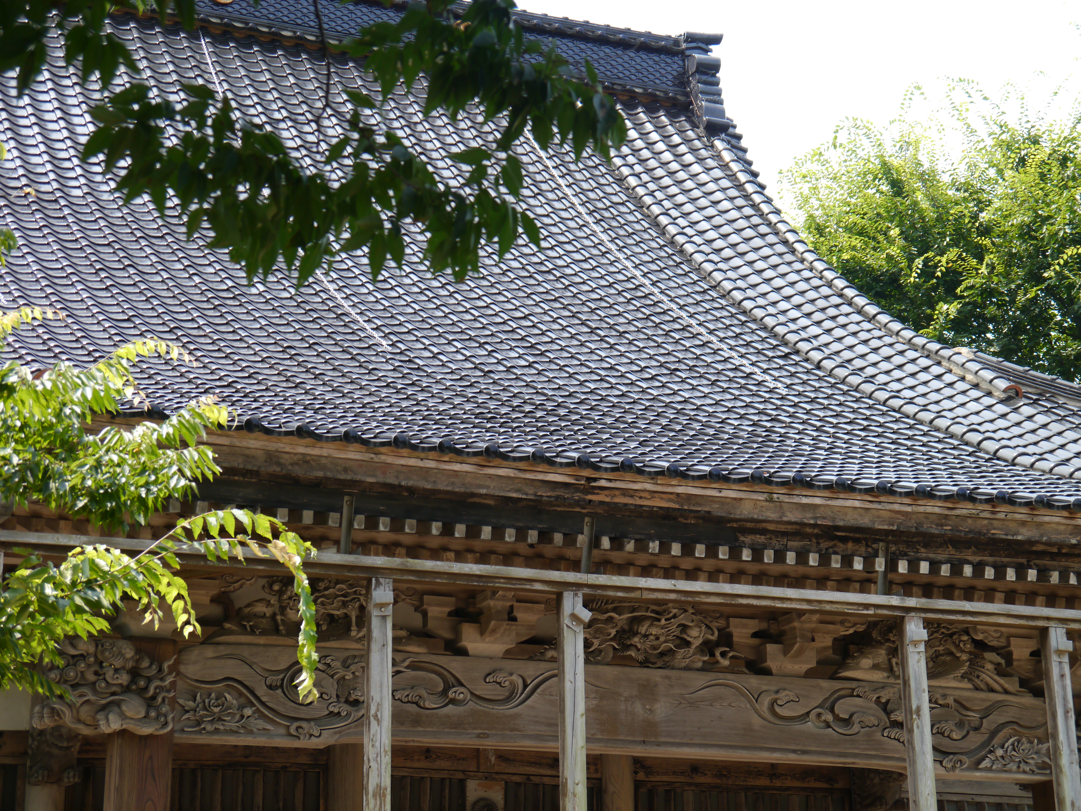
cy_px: 406
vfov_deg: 17.6
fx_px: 2624
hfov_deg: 23.3
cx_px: 540
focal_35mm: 84
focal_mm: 42
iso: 160
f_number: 6.3
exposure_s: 1/160
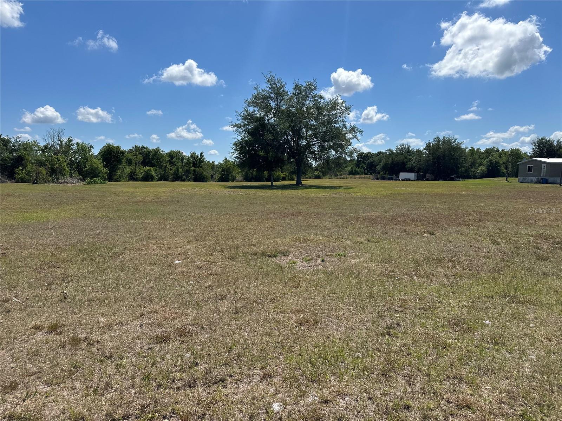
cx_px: 281
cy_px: 210
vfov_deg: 56.8
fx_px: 390
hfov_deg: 71.6
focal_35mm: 24
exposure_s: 1/6211
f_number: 1.78
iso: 80
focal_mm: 6.86
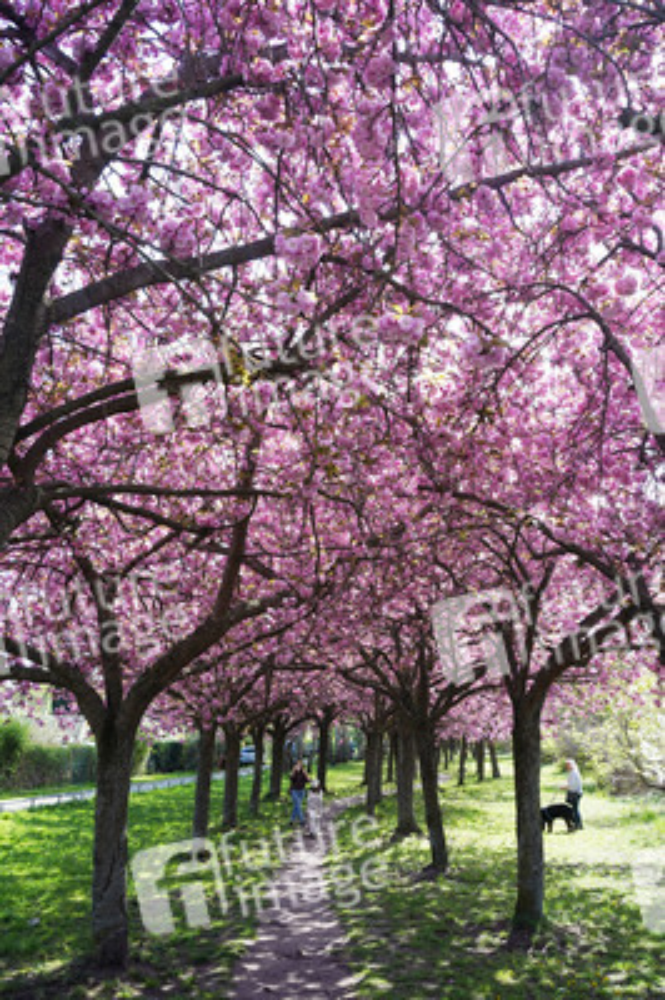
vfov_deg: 57.3
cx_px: 332
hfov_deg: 39.9
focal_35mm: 33
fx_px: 916
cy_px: 500
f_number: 8
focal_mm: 33
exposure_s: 1/80
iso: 320
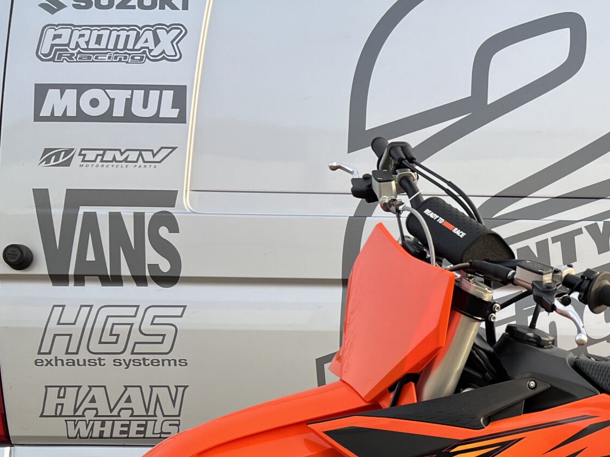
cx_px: 672
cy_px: 515
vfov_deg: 23.2
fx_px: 1040
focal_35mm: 59
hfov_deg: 29.5
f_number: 1.5
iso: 50
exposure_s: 1/476
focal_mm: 5.7
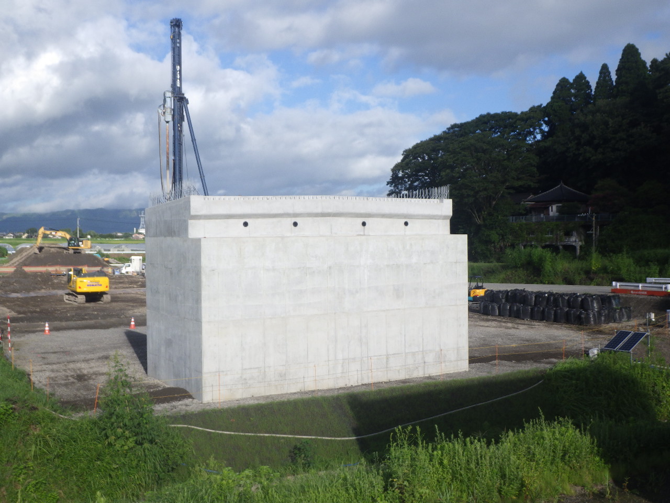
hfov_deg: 44.8
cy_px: 252
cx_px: 335
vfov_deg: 34.3
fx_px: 813
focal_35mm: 42
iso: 125
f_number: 5
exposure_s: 1/640
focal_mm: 7.5
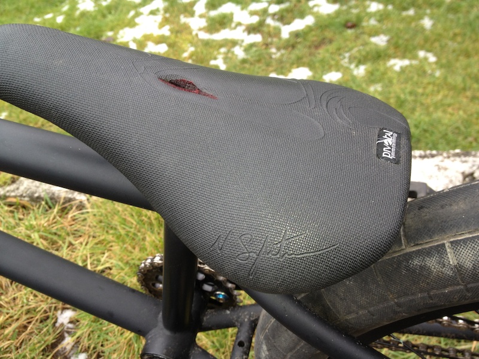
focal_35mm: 35
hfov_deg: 52.6
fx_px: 484
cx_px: 240
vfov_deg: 40.7
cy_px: 180
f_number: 2.4
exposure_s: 1/60
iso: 64
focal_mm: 4.28
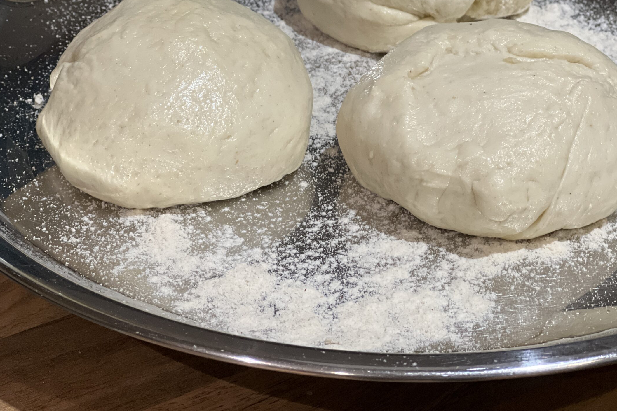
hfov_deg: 21.0
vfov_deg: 14.1
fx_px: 1662
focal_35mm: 97
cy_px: 155
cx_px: 362
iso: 400
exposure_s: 1/33
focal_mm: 9
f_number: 2.8
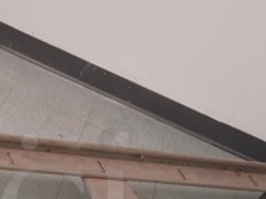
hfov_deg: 22.8
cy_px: 202
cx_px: 29
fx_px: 645
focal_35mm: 84
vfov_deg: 17.1
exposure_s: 1/60
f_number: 2
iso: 250
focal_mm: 4.6
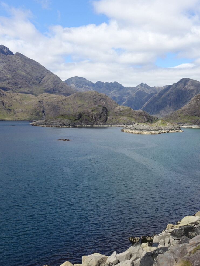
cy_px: 134
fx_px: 270
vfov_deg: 52.6
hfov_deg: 39.8
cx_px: 146
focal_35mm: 35
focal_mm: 8.8
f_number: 5.6
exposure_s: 1/500
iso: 125
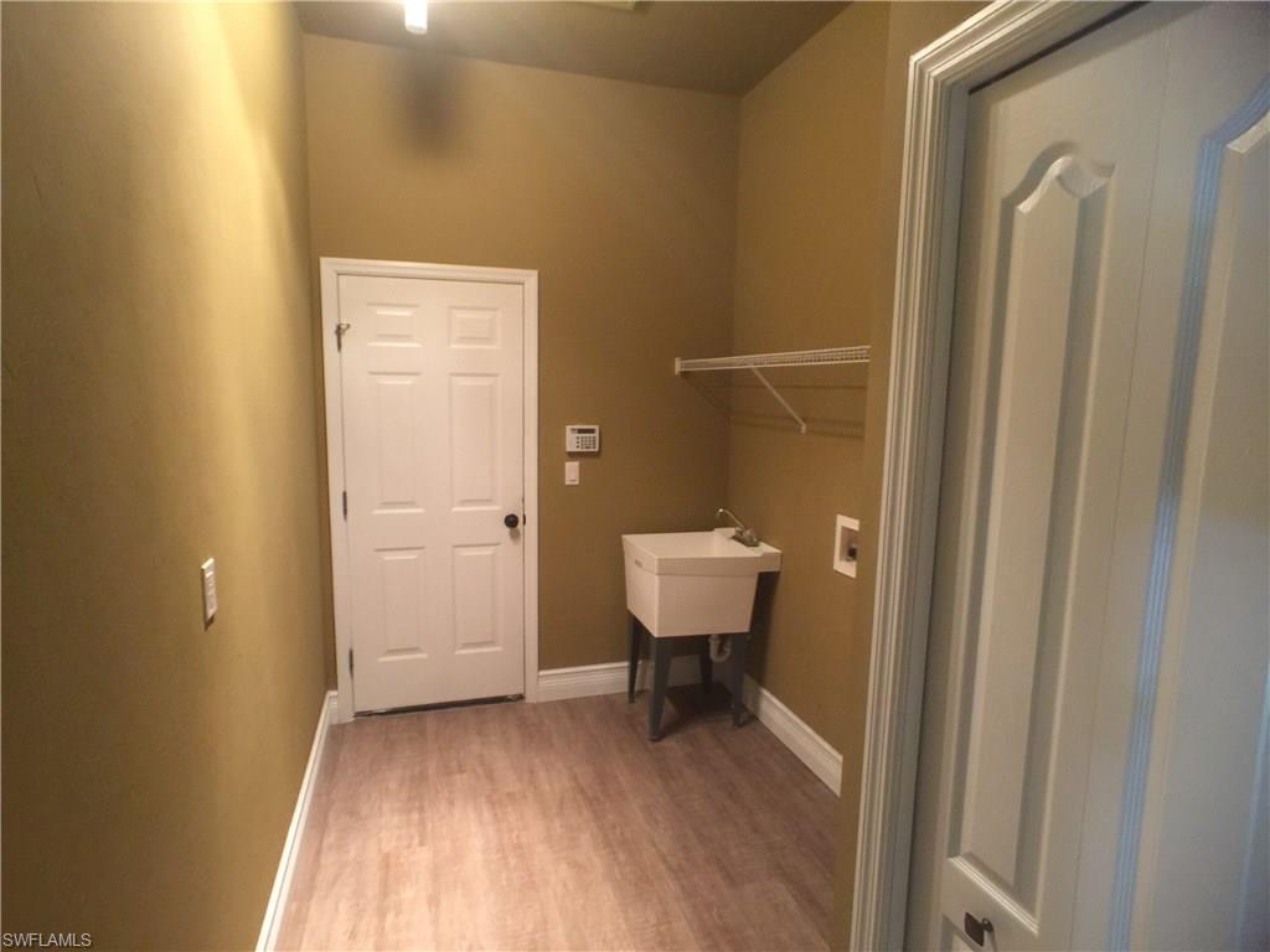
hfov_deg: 61.7
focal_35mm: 29
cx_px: 635
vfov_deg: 48.2
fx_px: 1064
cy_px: 476
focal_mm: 4.15
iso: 80
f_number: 2.2
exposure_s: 1/4
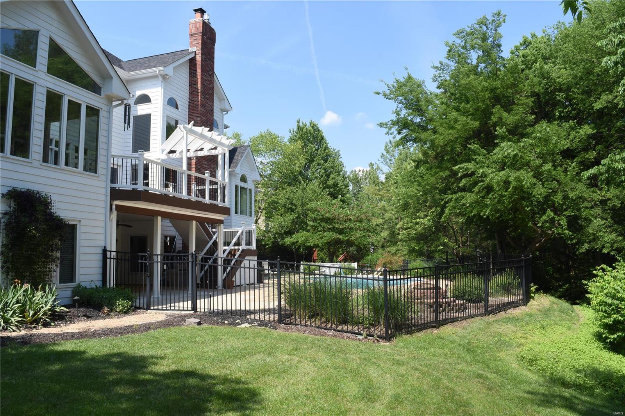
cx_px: 312
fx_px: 469
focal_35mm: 27
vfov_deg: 47.9
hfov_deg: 67.4
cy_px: 208
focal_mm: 18
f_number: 14
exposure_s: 1/250
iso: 400
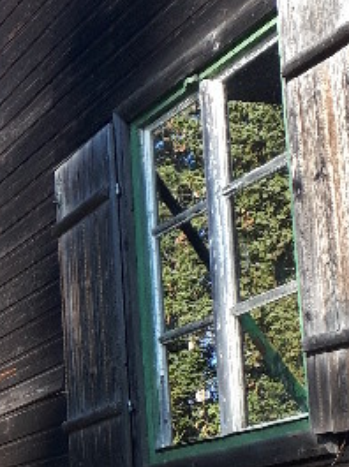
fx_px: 1267
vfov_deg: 20.6
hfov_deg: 14.5
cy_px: 382
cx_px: -193
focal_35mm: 94
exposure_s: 1/345
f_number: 1.9
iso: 40
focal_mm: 3.6
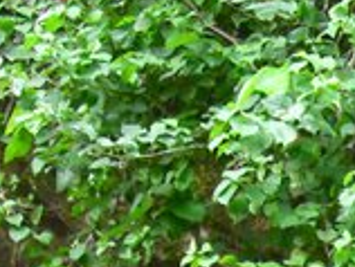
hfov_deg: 9.9
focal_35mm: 192
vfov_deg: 7.4
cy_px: 556
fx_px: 1972
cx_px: 571
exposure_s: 1/100
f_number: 2.8
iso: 400
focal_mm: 6.2
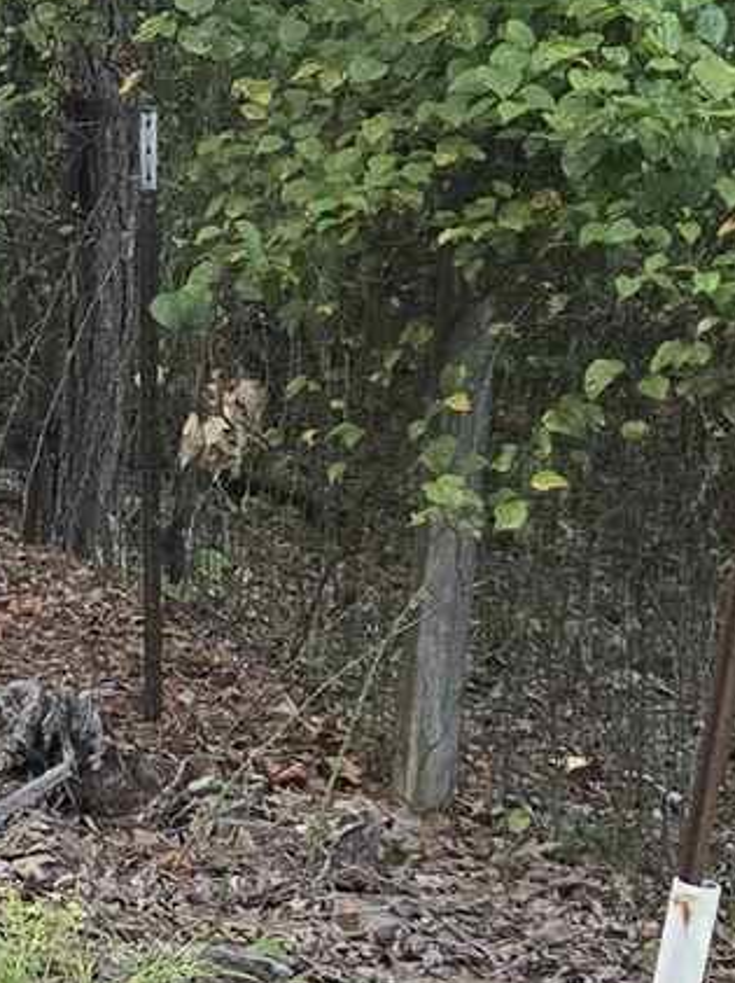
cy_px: 677
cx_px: -1038
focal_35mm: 126
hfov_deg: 10.2
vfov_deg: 15.6
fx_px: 3573
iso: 500
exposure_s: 1/120
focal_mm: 5.4
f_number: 1.8
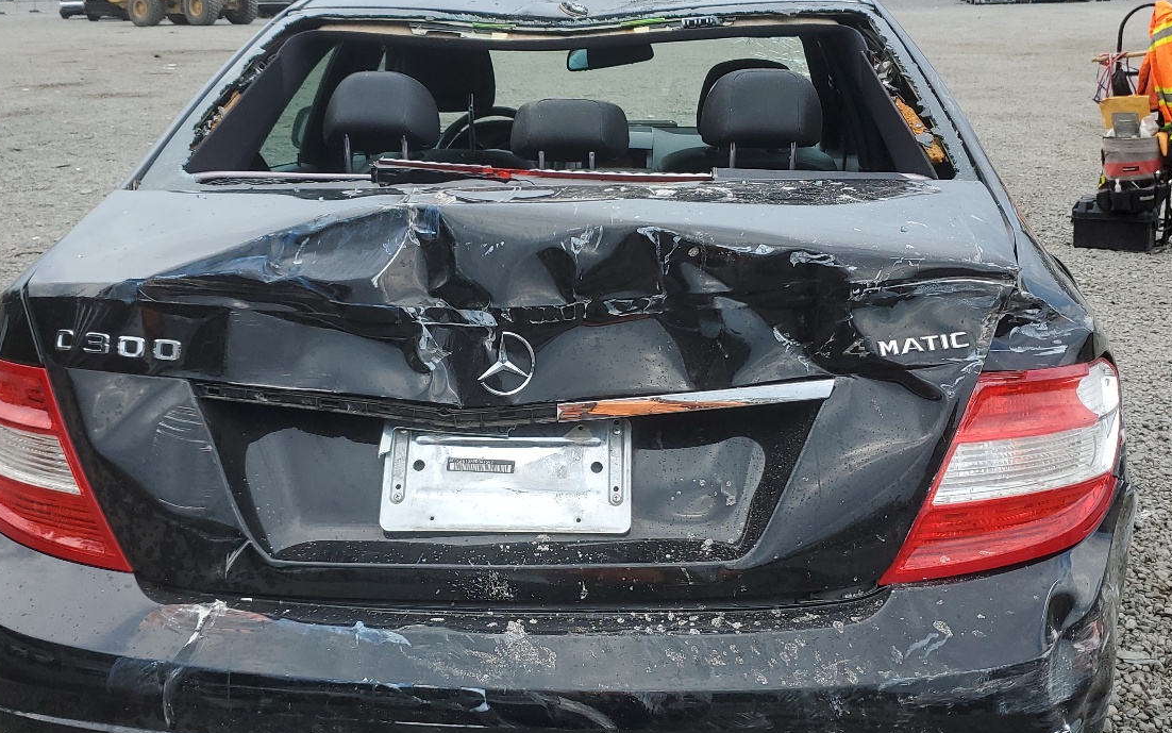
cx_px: 565
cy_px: 387
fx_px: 1278
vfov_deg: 32.0
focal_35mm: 40
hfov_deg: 49.3
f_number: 1.5
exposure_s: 1/1250
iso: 50
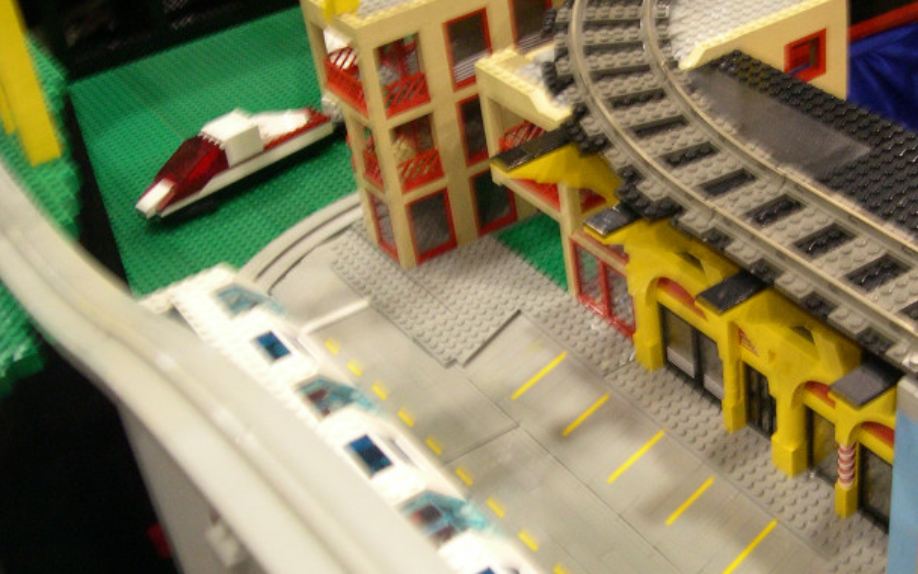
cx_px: 599
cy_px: 379
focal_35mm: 53
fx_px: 1326
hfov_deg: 37.8
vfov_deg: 24.3
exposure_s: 1/15.3
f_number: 2.8
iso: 400
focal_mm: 8
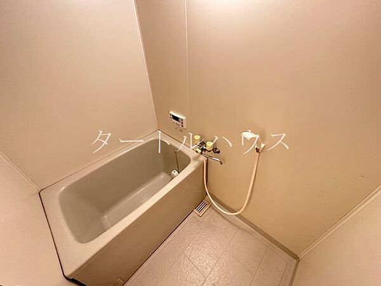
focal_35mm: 14
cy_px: 143
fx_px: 154
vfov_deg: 85.7
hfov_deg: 102.1
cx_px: 190
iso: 400
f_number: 2.2
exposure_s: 1/60
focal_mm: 2.22
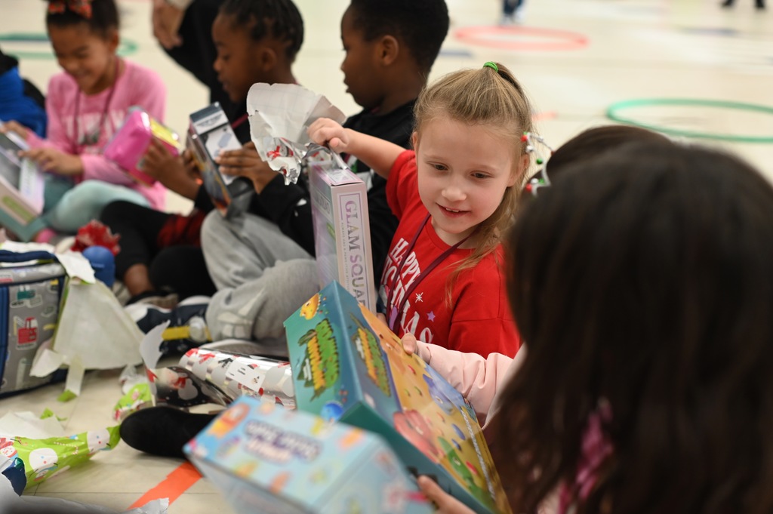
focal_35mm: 50
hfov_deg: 39.6
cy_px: 257
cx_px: 386
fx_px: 1073
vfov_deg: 26.9
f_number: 2.8
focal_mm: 50
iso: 1600
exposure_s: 1/250
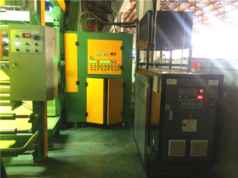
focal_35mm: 29
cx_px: 119
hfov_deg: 61.7
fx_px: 199
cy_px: 89
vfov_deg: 48.2
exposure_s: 1/17
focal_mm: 4.15
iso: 250
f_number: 2.2
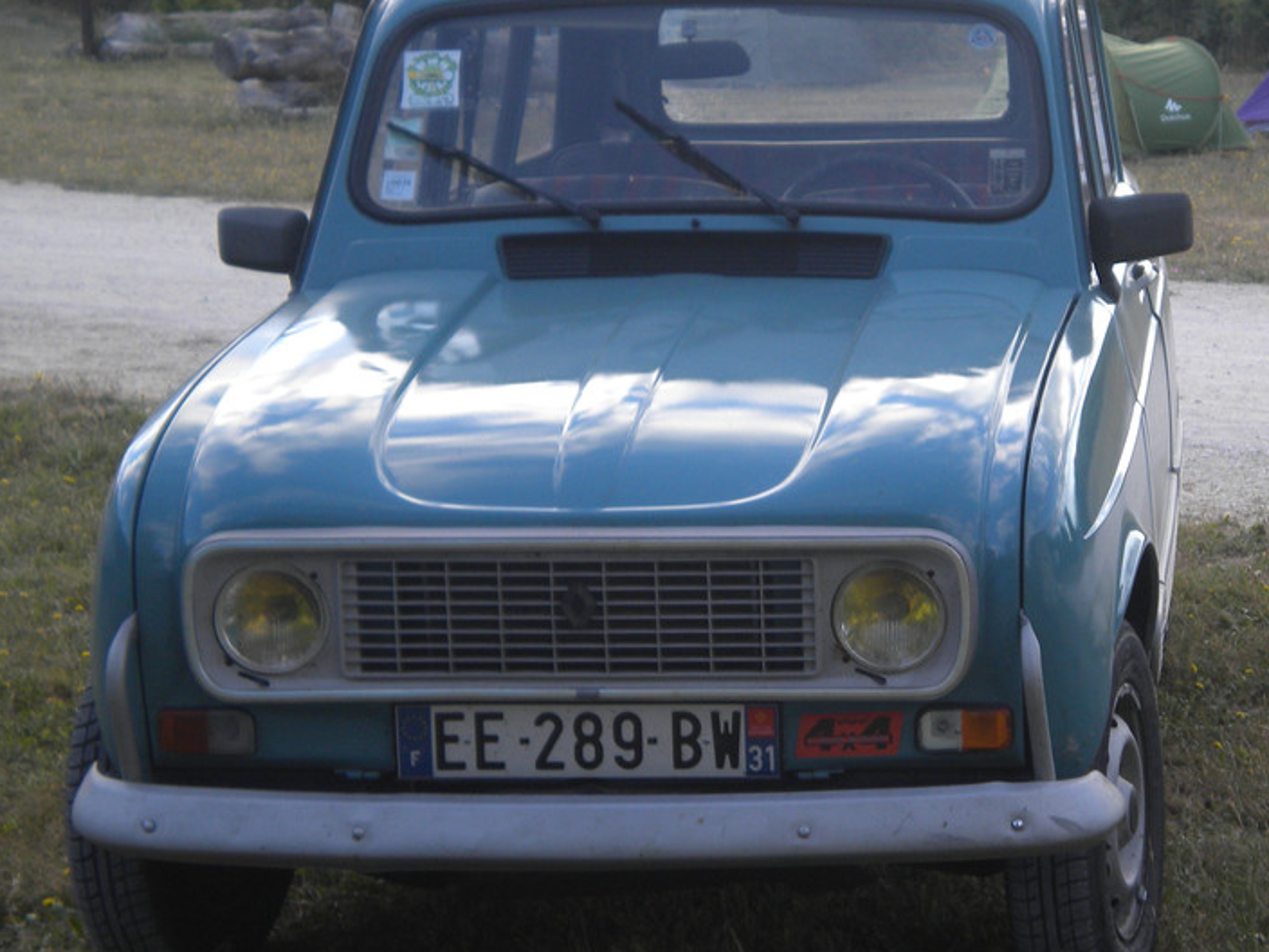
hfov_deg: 19.0
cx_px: 895
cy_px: 481
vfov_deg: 14.4
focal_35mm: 103
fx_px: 3776
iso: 80
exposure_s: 1/129
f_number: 4.6
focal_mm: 12.3
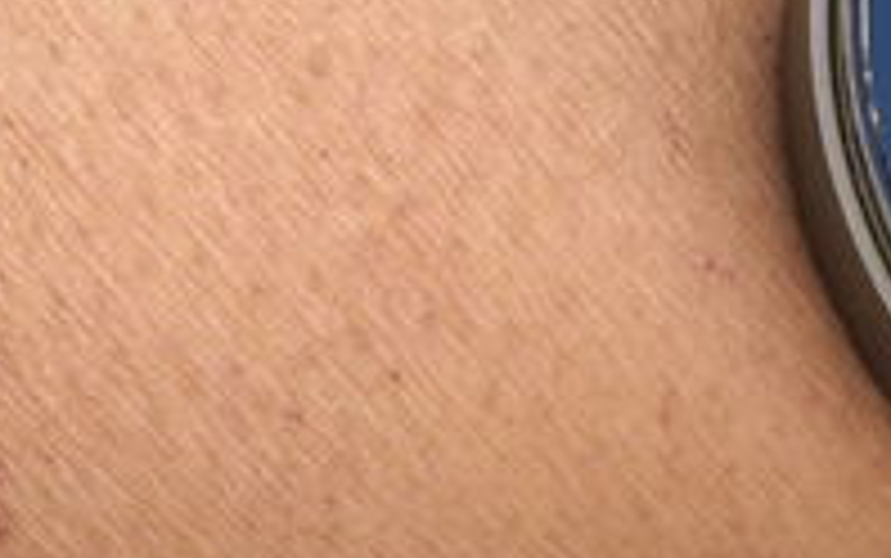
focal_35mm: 198
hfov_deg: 10.1
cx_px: 1478
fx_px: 4811
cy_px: 74
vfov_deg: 6.6
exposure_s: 1/100
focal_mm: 8.5
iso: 50
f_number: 4
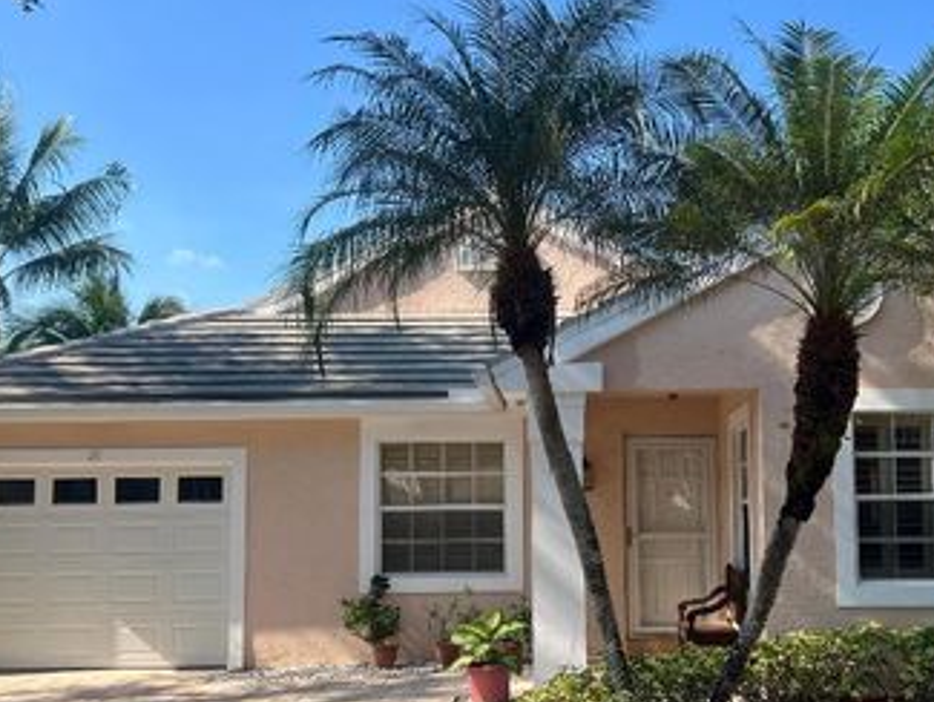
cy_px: 421
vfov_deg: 35.9
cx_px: 546
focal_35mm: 40
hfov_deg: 46.6
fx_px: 1080
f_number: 1.5
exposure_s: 1/2083
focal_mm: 5.7
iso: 50
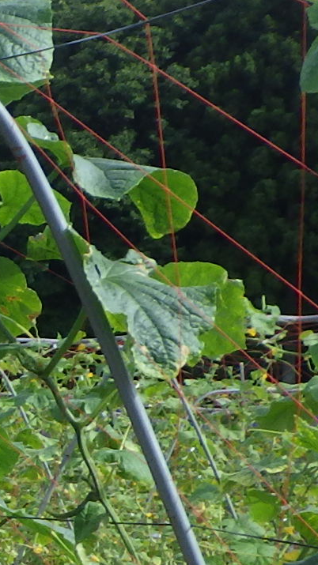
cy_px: 403
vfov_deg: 16.3
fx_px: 1964
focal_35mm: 131
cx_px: -683
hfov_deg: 7.8
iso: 125
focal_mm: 5
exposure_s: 1/500
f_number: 4.2
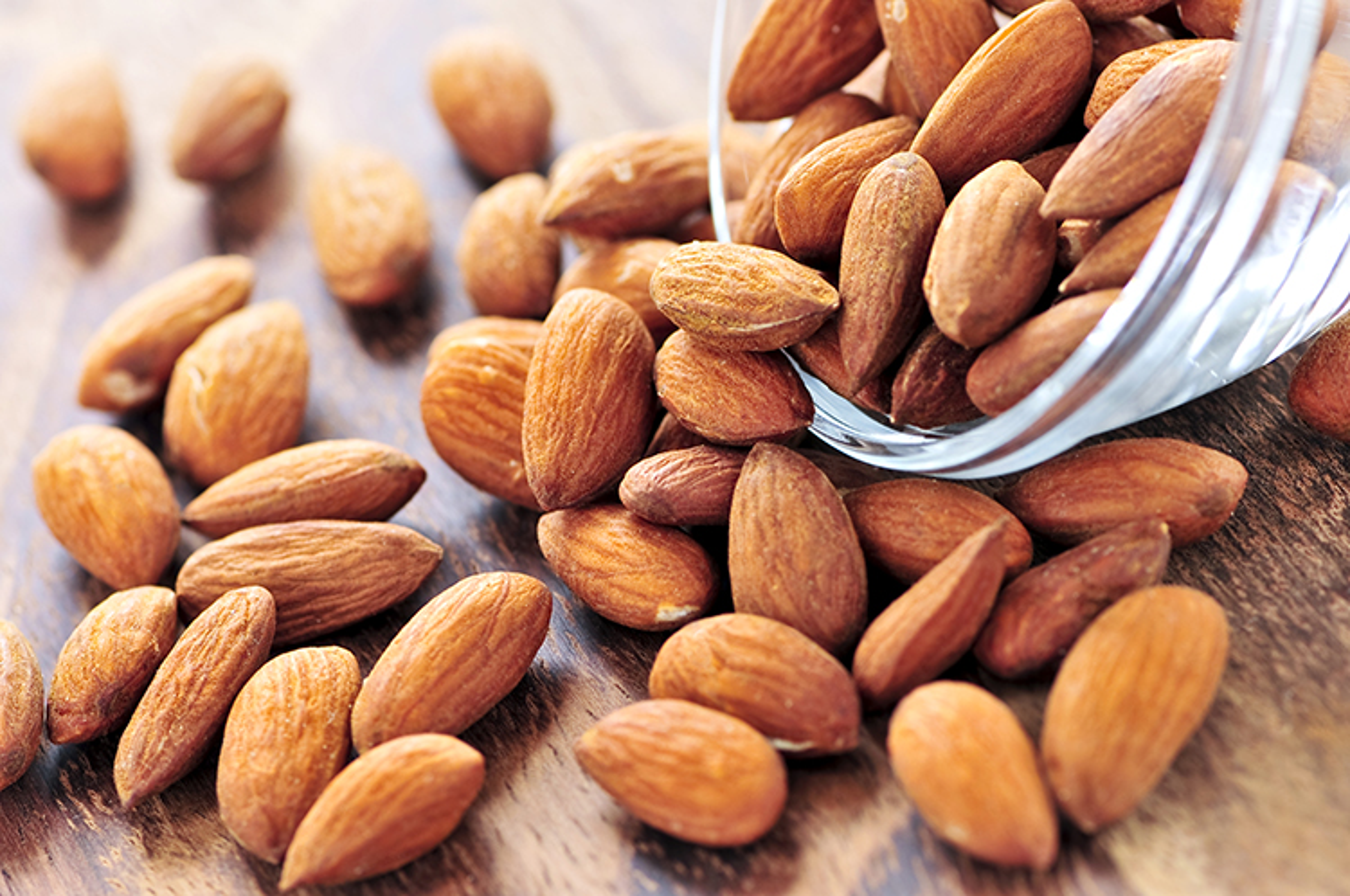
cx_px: 675
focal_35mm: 158
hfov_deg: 13.1
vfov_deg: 8.7
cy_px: 448
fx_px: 5899
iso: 200
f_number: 6.3
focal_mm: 105
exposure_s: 1/10
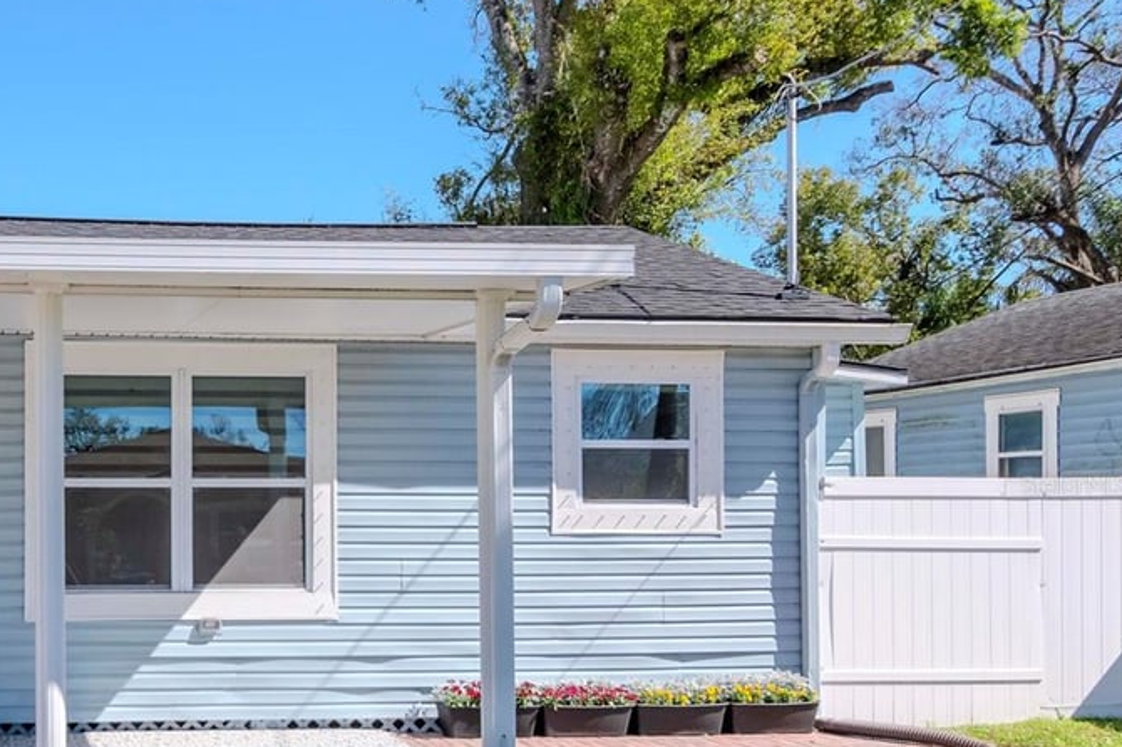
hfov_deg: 42.1
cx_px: 129
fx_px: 1339
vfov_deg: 31.0
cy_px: 485
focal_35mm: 43
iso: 800
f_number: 9
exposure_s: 1/2000
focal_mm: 16
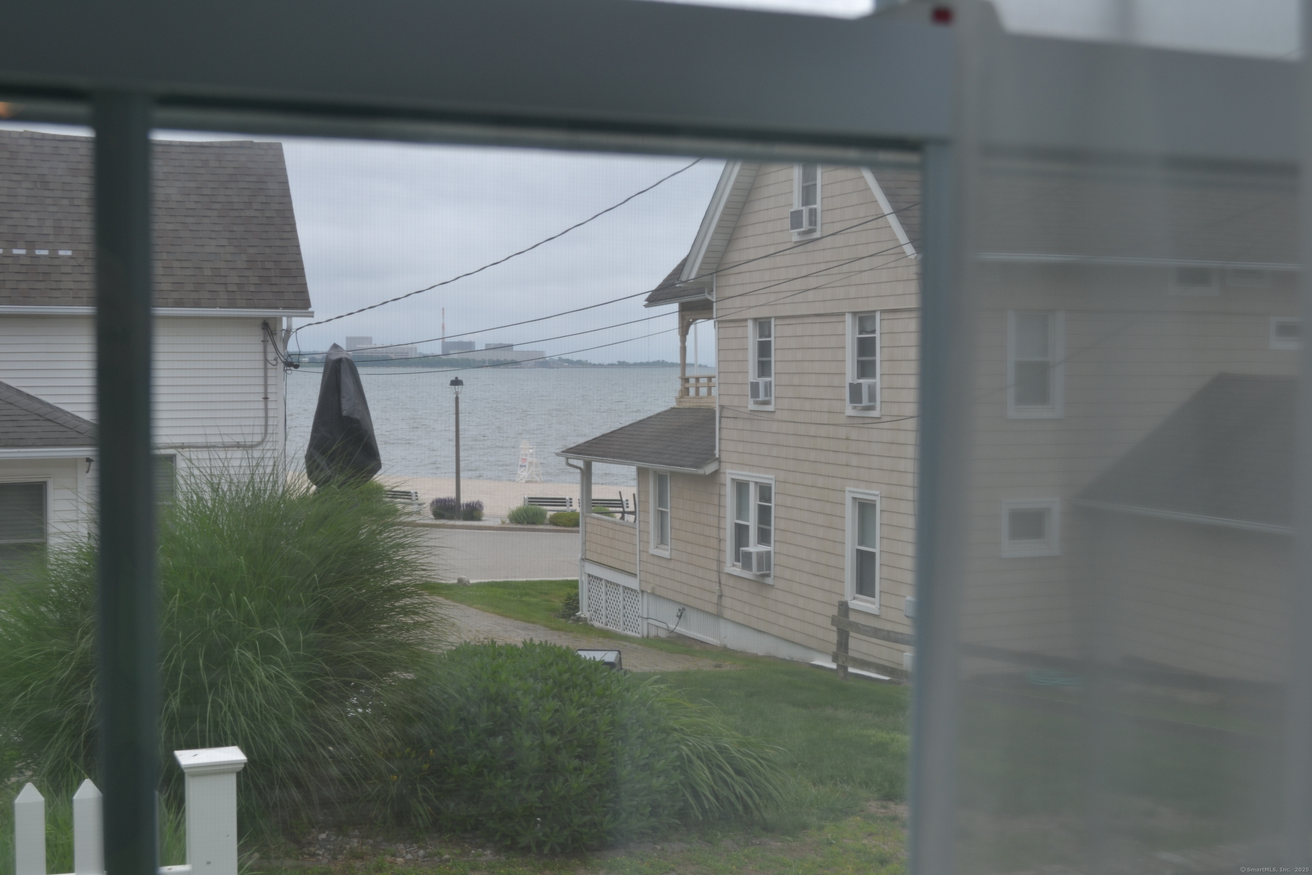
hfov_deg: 46.4
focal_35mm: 42
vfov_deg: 31.9
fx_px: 1531
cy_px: 438
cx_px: 656
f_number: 6.3
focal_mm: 28
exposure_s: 1/160
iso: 100
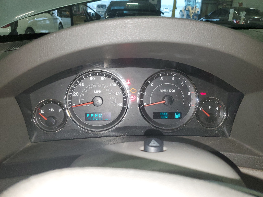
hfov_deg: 67.3
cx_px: 132
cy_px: 98
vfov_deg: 53.1
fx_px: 198
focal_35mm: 26
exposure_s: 1/60.2
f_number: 1.5
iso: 162
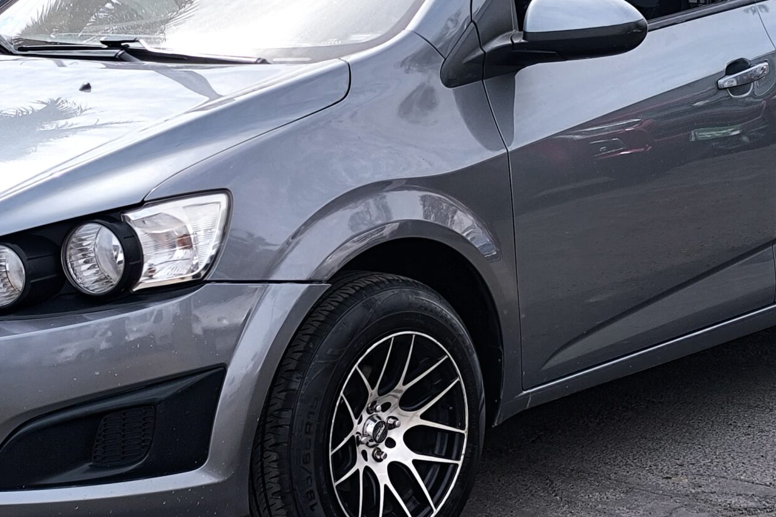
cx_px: 416
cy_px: 258
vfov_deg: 13.8
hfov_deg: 20.6
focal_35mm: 99
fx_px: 2134
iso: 50
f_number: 1.65
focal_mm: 6.14
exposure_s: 1/824
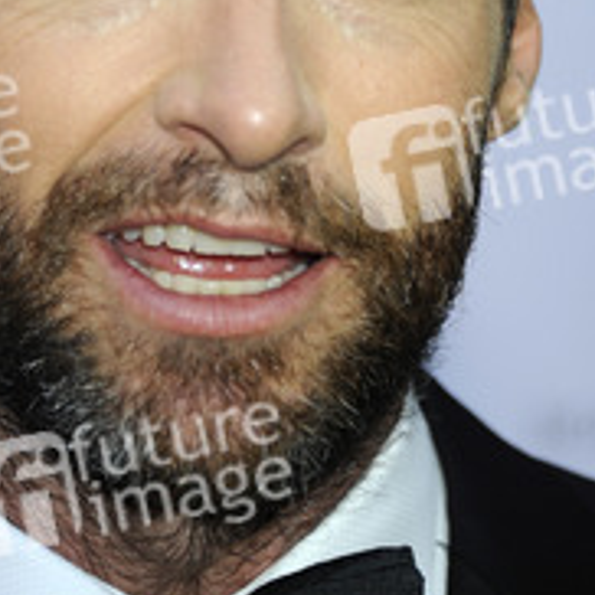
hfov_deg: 5.9
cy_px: -10
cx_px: 219
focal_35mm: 298
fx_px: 5795
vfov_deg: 5.9
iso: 640
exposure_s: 1/200
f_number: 5.6
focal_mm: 160
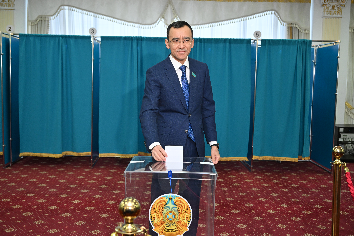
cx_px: 177
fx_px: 413
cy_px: 118
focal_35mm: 42
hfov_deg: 46.4
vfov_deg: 31.9
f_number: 4
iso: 1250
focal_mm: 42
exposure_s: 1/160
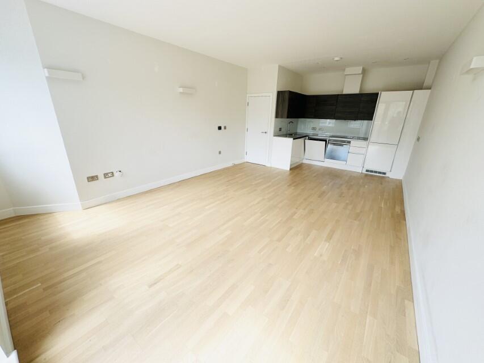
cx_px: 242
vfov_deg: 85.7
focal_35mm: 14
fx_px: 196
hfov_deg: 102.1
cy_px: 182
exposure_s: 1/162
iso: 40
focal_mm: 2.22
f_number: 2.2
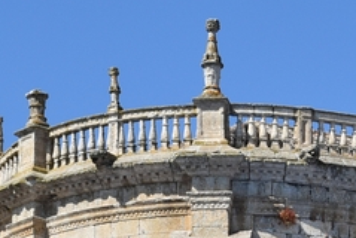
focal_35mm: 283
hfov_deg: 7.2
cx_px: 503
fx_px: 2802
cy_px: 446
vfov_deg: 4.8
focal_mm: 50
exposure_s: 1/400
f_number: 10
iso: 200
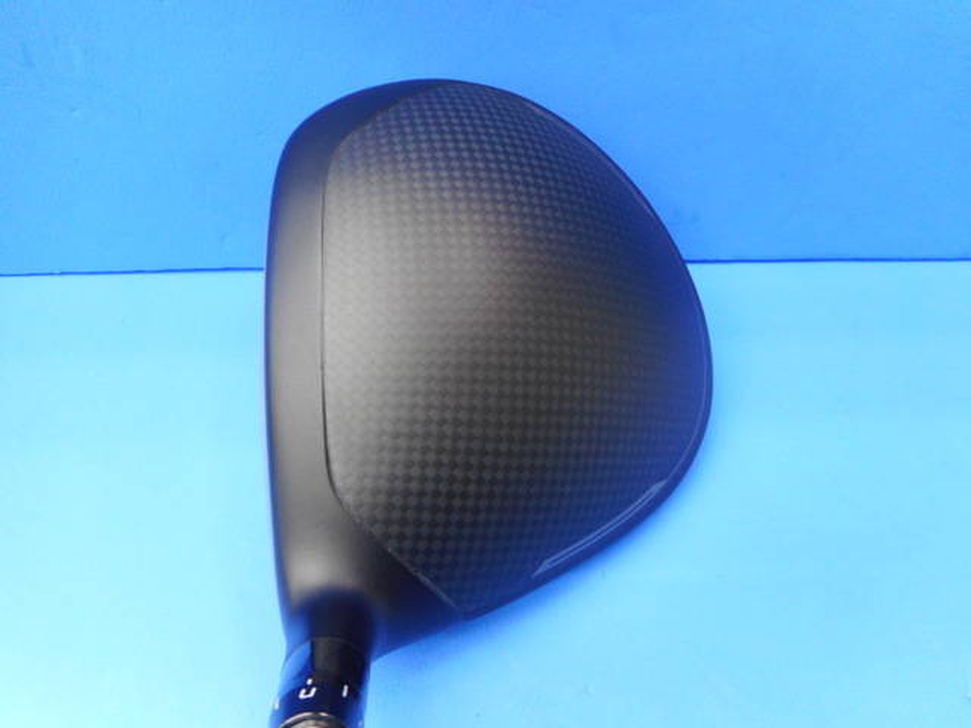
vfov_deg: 54.9
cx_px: 486
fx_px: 701
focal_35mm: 25
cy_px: 364
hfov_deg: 69.4
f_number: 3.7
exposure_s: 1/30
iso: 280
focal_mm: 4.5
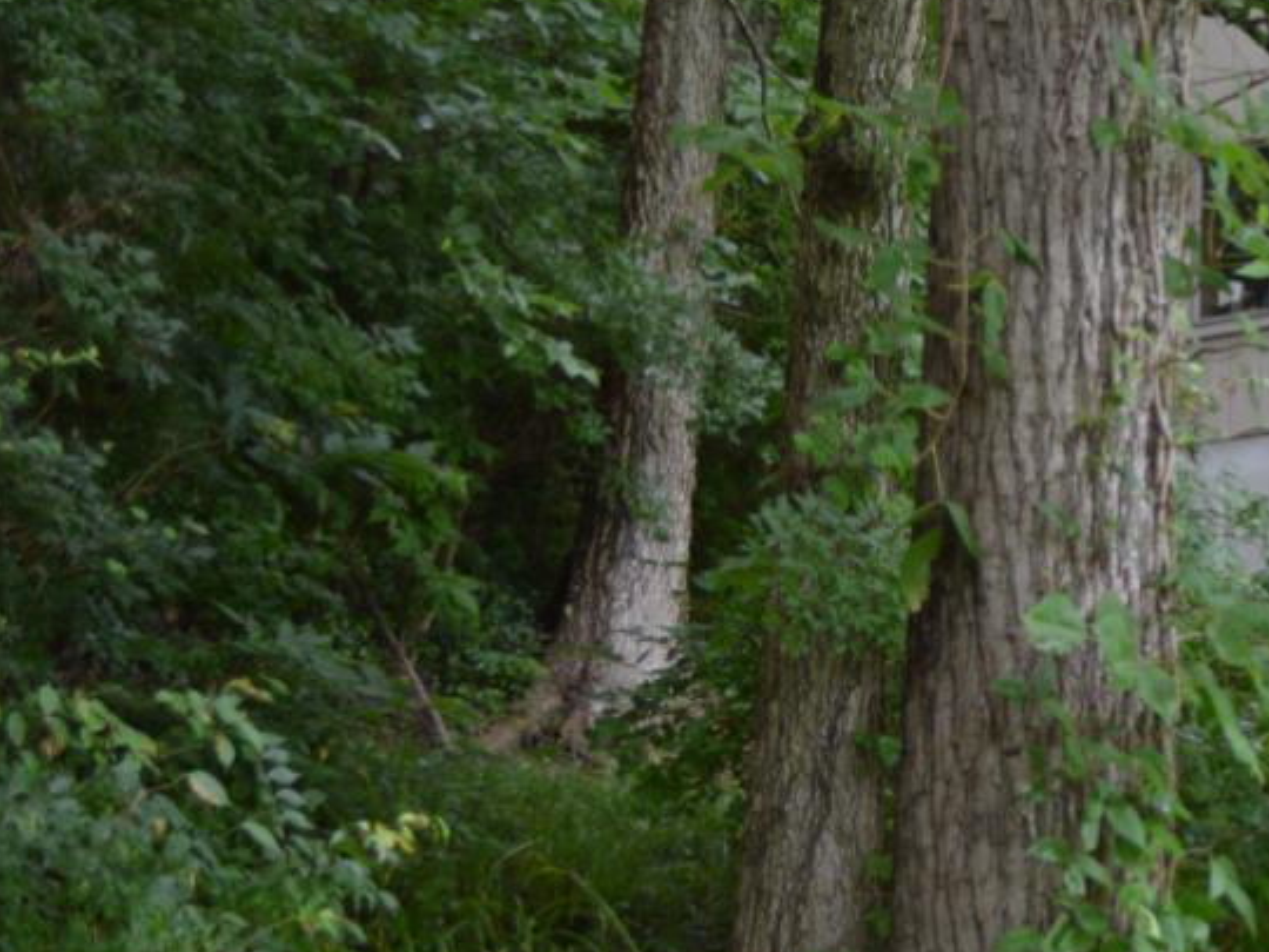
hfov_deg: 13.8
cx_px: 1753
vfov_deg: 10.9
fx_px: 4986
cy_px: 271
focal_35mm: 136
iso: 400
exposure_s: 1/100
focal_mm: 34
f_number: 5
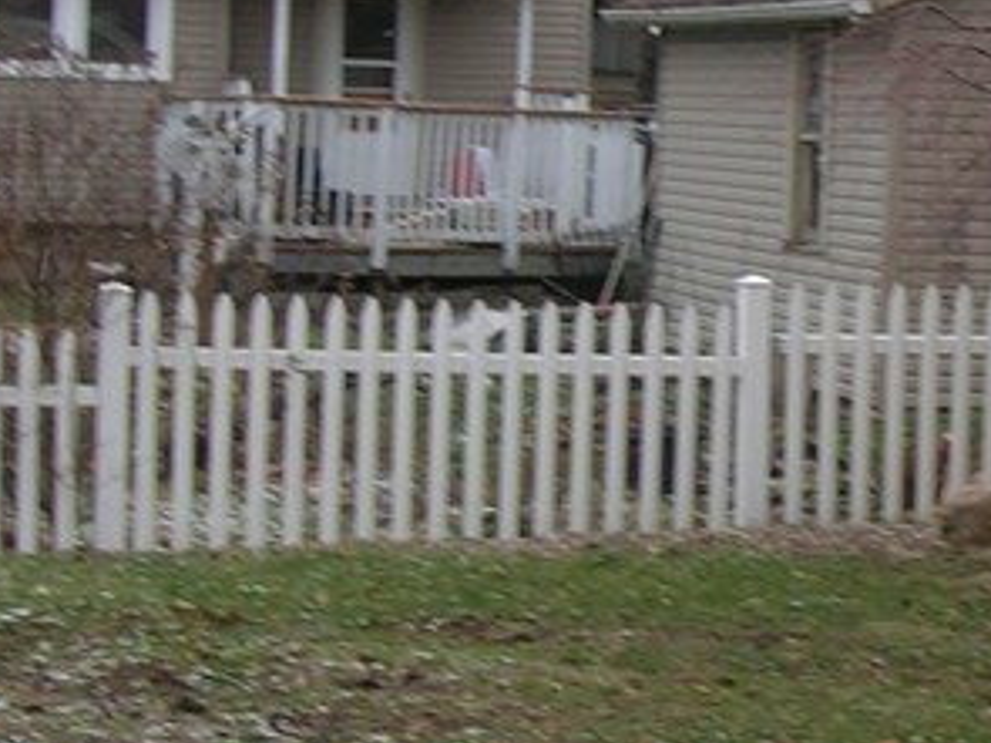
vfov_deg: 12.5
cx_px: 1191
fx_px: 3377
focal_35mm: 118
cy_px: 145
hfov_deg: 16.0
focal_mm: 5.7
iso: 50
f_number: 4.9
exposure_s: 1/75.6
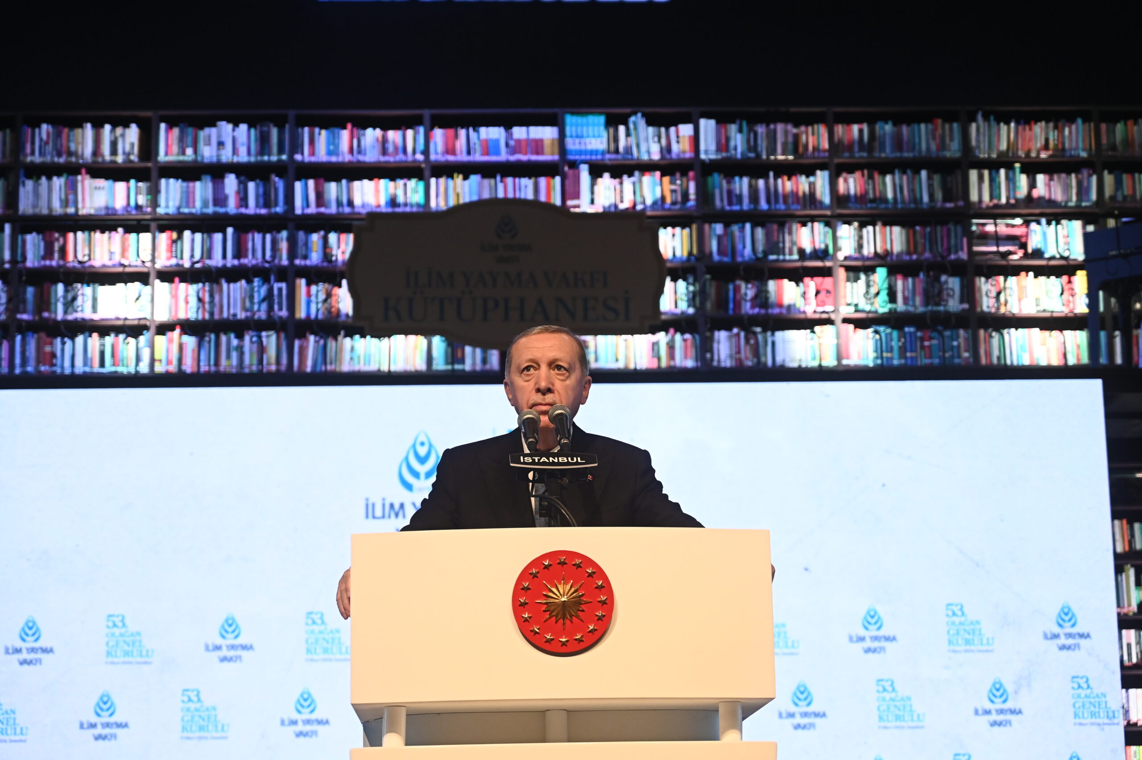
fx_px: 2219
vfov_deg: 19.4
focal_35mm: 70
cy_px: 380
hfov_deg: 28.9
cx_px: 571
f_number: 4
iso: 2000
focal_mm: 70
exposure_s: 1/320
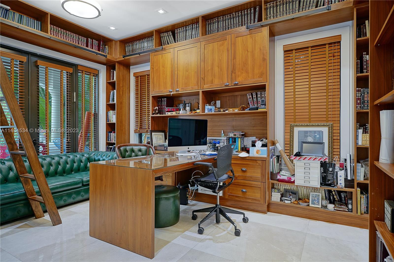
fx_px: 219
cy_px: 131
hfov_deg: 84.0
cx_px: 197
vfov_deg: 61.9
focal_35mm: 20
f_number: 5.6
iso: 200
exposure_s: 1/10
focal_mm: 20
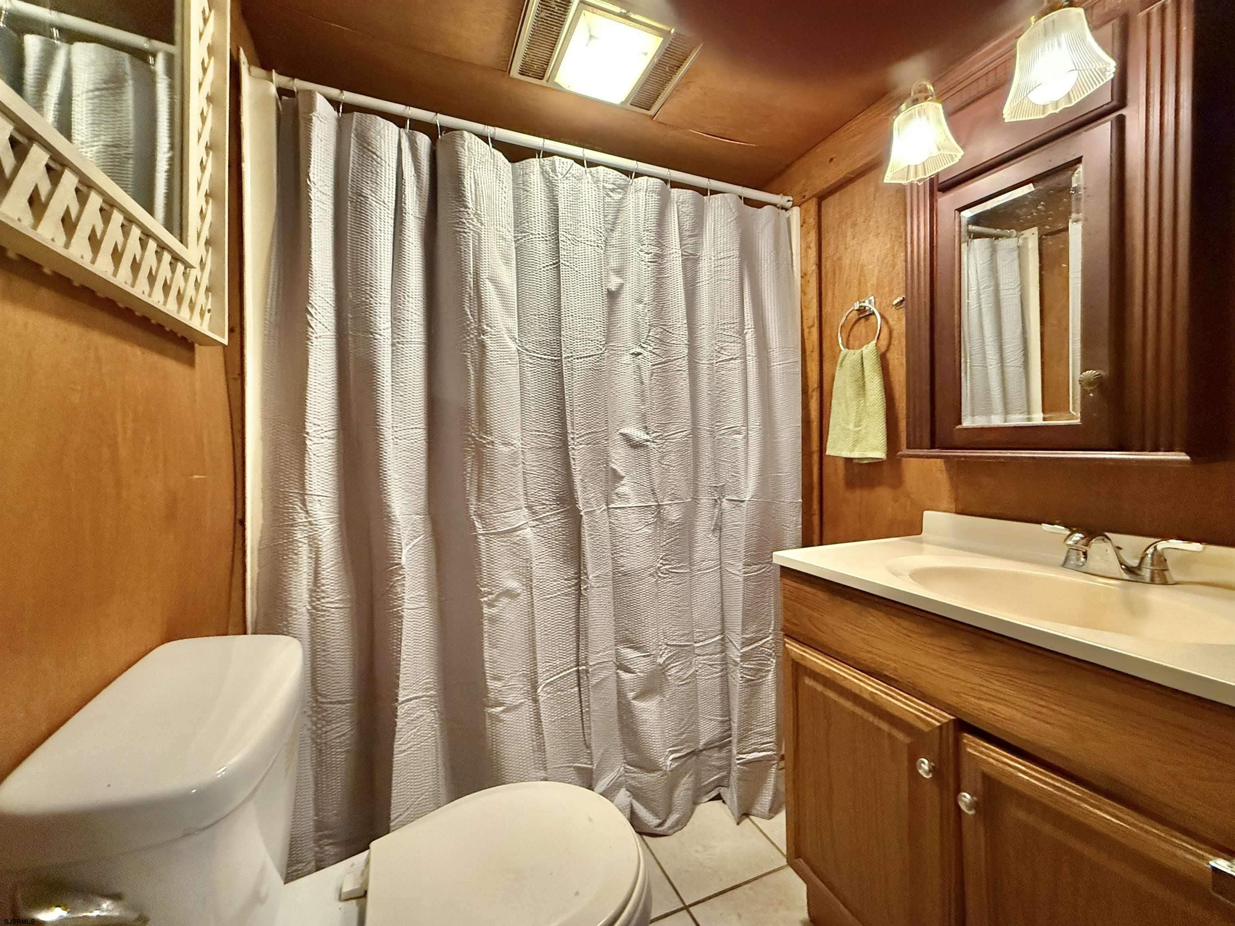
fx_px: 499
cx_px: 618
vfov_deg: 85.7
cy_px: 463
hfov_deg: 102.1
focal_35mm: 14
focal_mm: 2.22
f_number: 2.2
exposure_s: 1/60
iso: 800
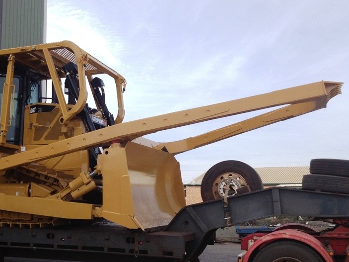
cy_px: 164
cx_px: 100
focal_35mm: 51
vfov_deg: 28.4
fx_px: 514
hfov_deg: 36.9
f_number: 2.4
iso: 64
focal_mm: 4.28
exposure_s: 1/1314
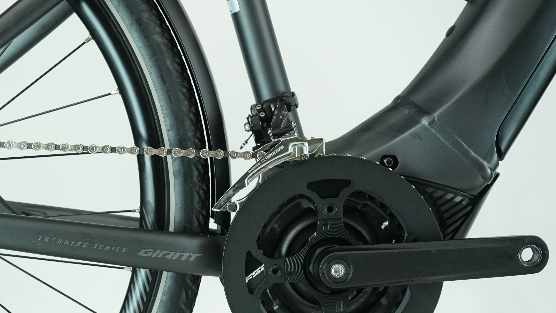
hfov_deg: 31.3
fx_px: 973
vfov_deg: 18.1
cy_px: 256
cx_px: 136
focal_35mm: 66
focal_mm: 40
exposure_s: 1/200
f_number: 5.6
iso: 1600
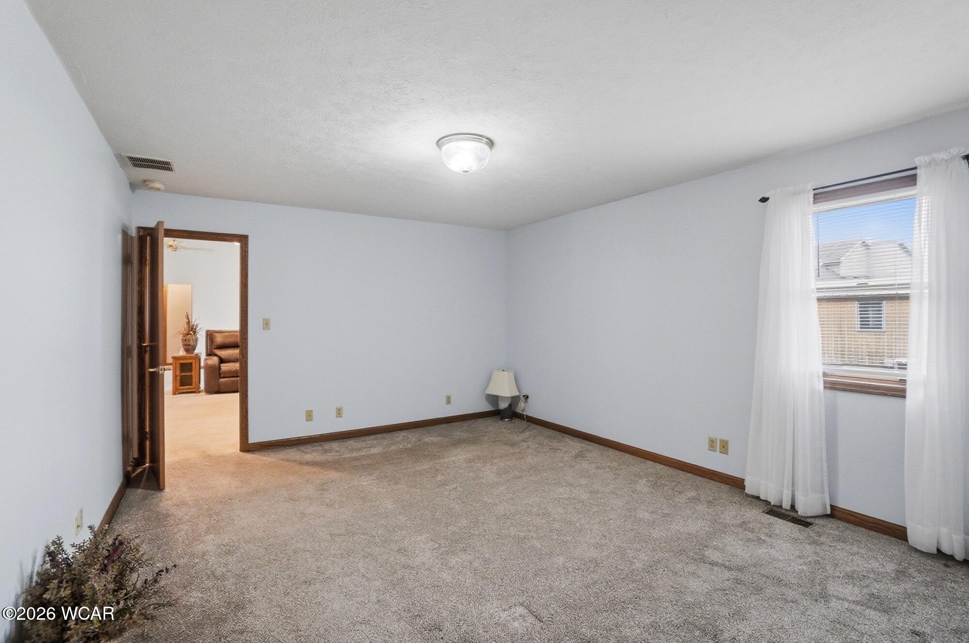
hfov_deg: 100.5
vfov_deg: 77.2
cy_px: 322
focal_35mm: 15
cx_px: 484
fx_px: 403
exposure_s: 1/40
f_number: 4.5
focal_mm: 10
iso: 125
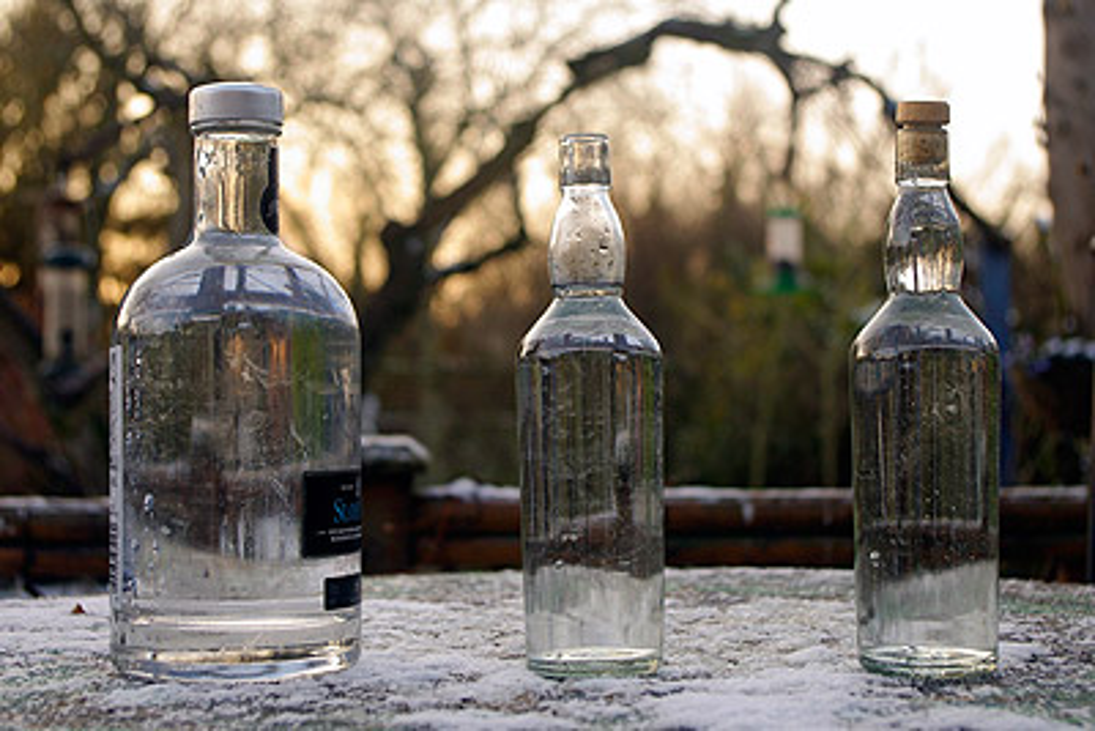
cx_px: 548
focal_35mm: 52
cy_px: 366
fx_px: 1597
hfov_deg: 37.8
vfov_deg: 25.8
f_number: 4.5
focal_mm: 35
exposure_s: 1/60
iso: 200
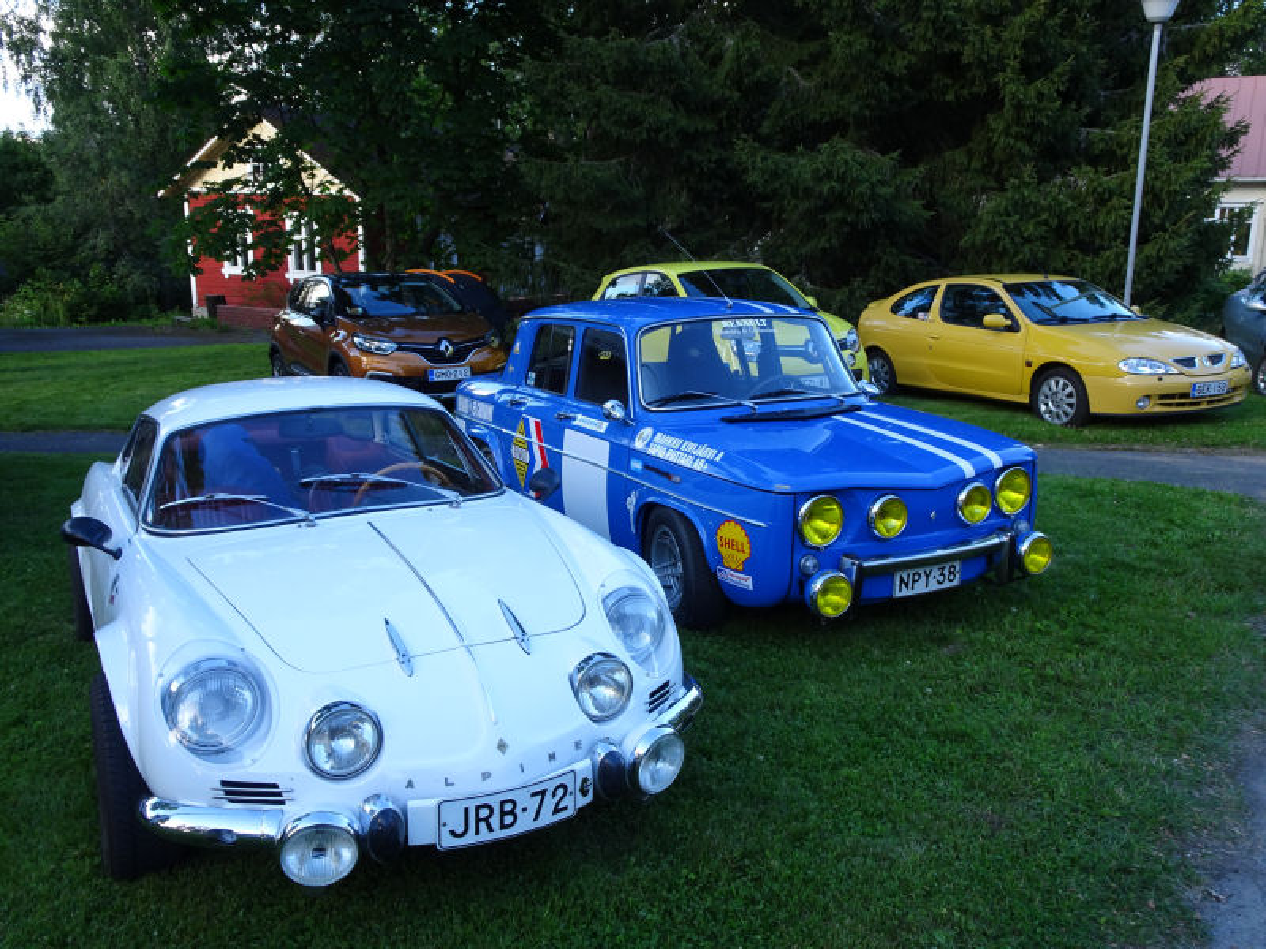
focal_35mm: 29
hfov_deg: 61.7
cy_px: 474
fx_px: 1061
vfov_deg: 48.2
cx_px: 633
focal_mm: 4.92
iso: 80
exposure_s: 1/80
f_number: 3.5
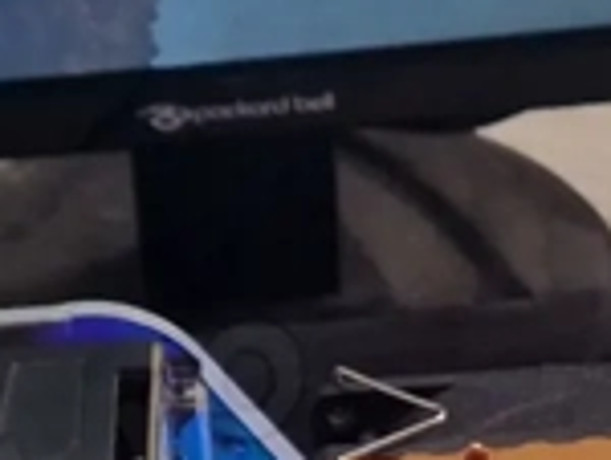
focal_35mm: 153
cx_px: 342
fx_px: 2705
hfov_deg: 12.9
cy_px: 712
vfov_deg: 9.4
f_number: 1.8
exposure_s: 1/56
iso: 160
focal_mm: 5.4
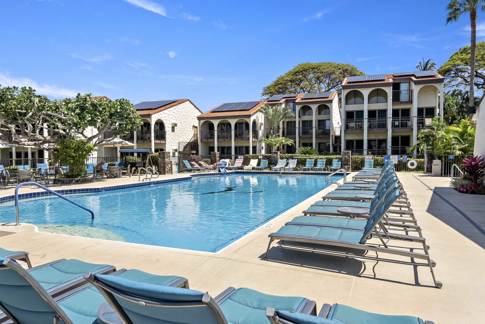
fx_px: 323
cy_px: 162
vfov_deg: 53.1
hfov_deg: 73.7
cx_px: 242
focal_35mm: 24
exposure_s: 1/1250
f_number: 8
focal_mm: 16
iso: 250
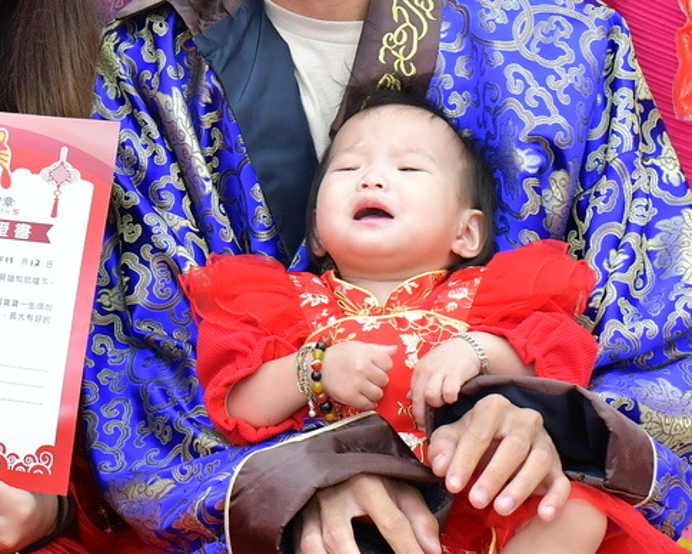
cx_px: 17
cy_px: -149
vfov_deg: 9.3
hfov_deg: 11.7
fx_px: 3338
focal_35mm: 163
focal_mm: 35
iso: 800
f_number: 4.5
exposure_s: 1/250
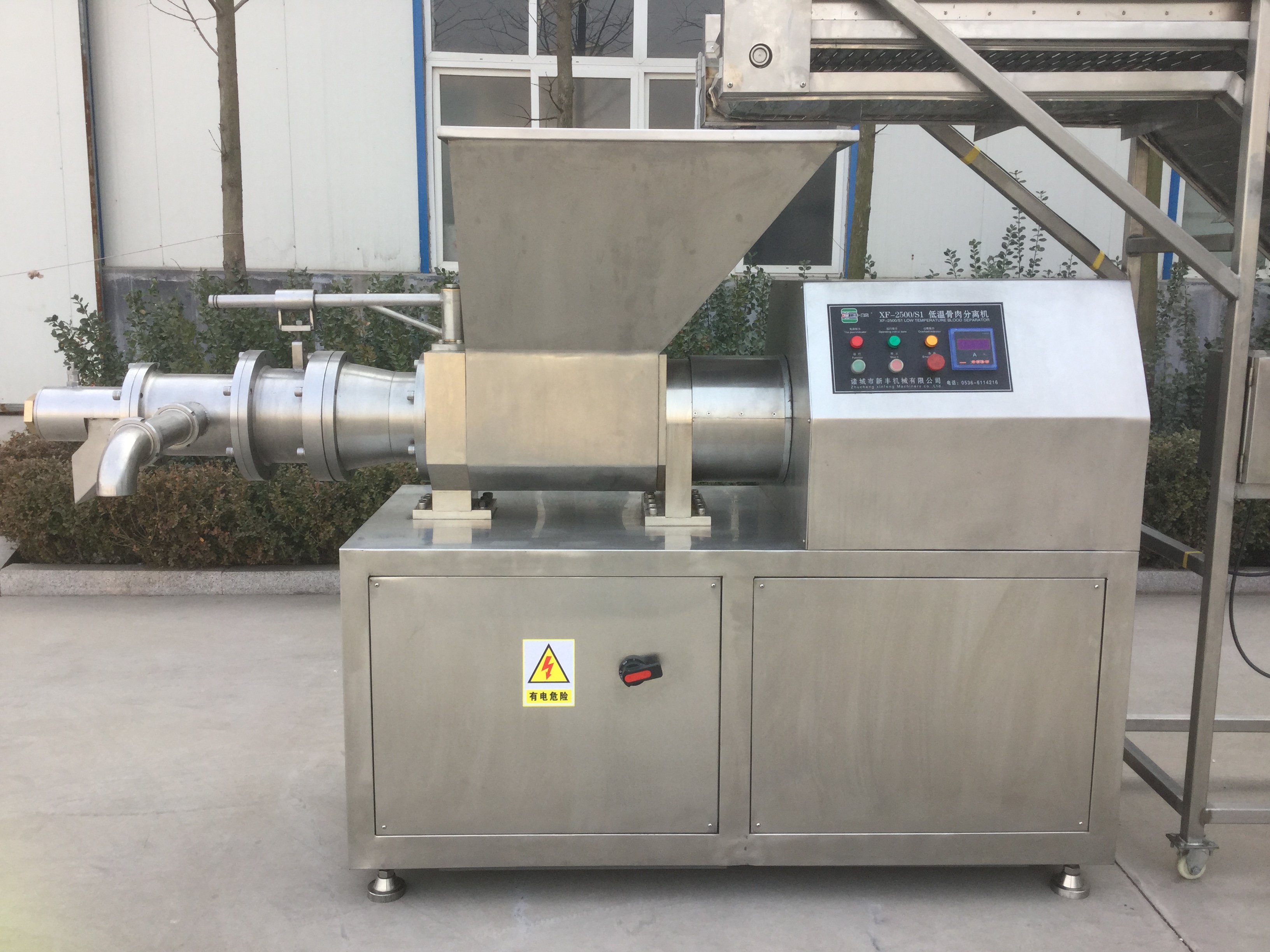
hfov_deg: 58.4
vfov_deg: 45.4
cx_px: 635
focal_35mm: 31
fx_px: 1137
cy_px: 476
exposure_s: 1/286
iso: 25
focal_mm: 3.3
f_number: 2.4
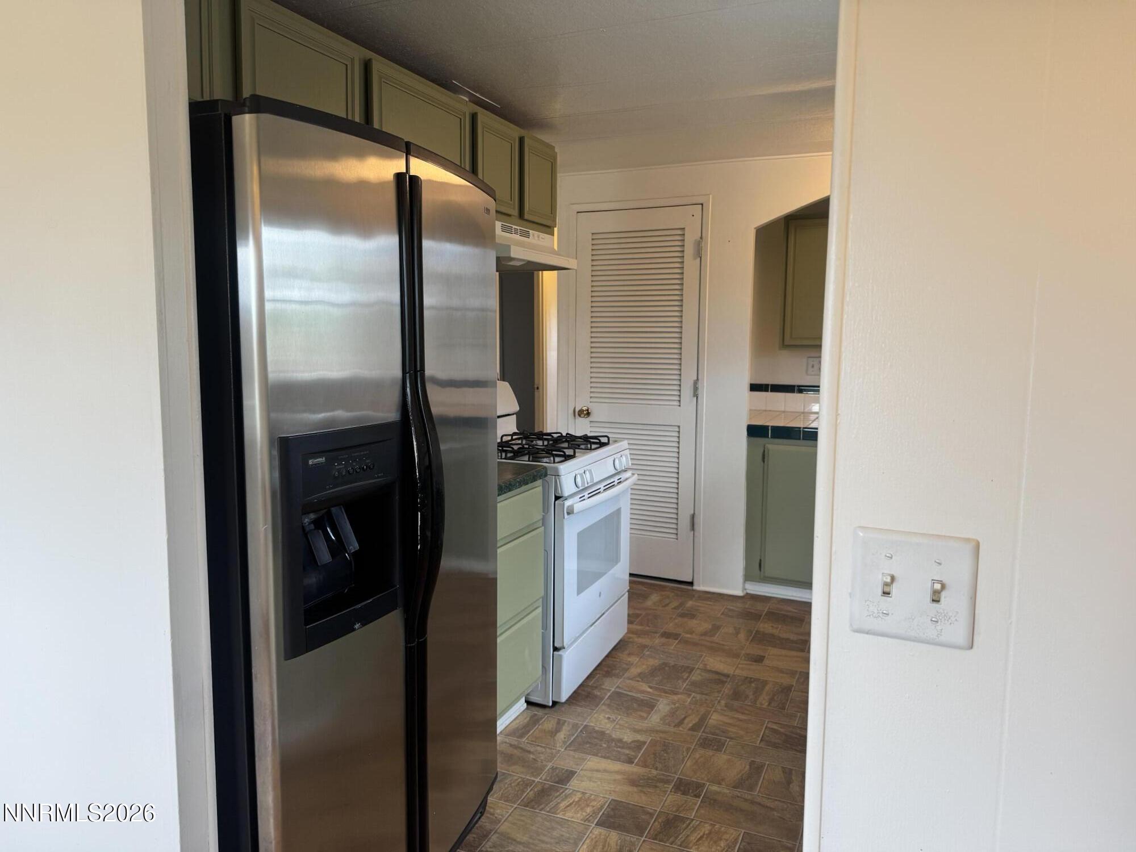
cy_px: 426
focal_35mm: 24
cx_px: 568
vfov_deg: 56.8
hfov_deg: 71.6
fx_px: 788
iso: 125
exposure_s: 1/120
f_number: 1.78
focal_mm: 6.76
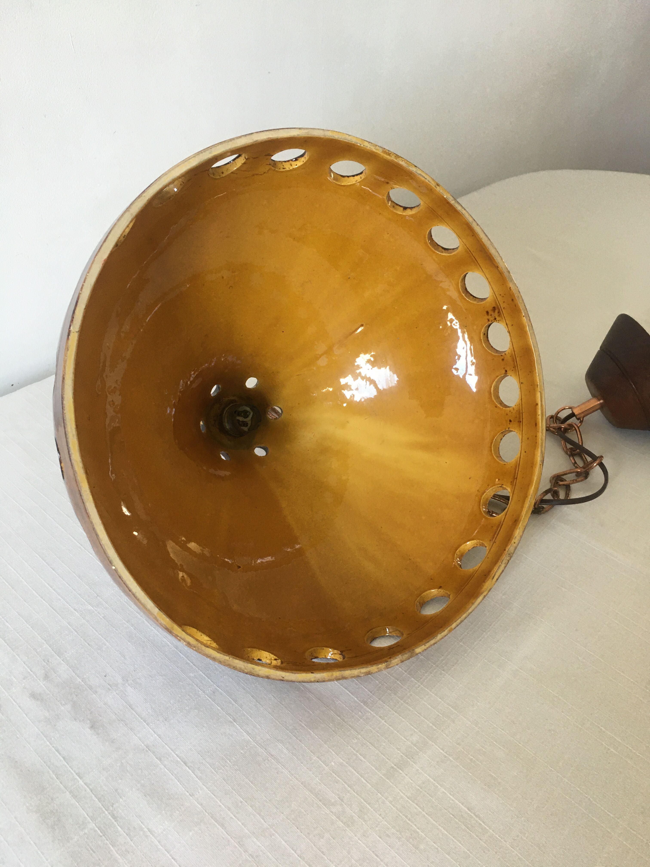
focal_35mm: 29
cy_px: 434
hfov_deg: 48.2
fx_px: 726
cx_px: 325
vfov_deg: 61.7
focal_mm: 4.15
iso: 64
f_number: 2.2
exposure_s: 1/33
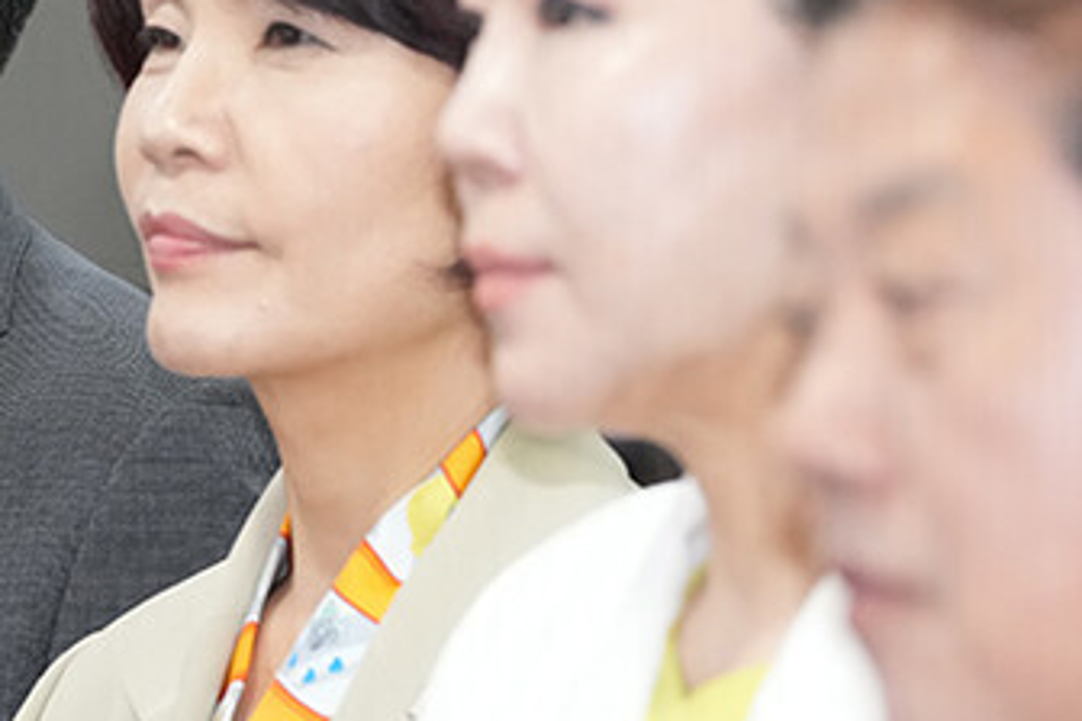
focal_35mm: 509
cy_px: 370
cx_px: -206
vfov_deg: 2.7
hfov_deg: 4.0
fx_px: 15297
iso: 3200
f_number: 4.5
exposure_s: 1/200
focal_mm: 178
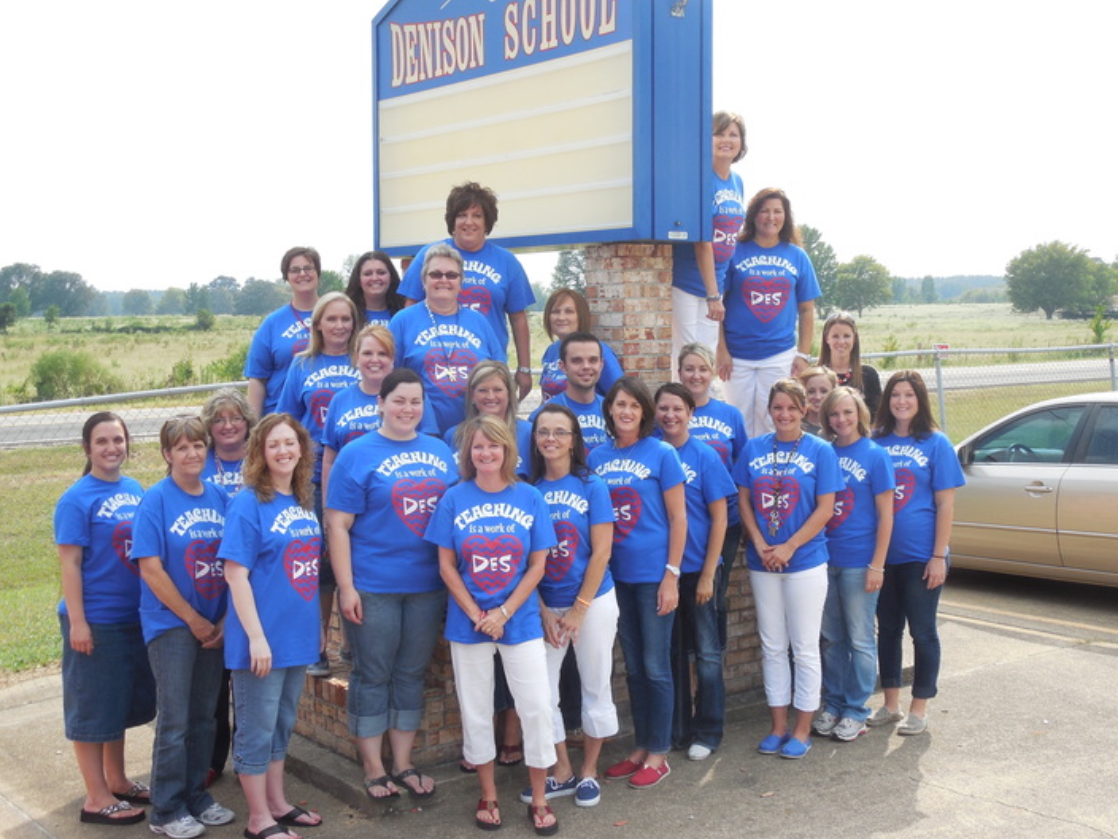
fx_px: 1421
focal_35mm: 44
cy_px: 420
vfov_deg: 32.9
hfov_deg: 42.9
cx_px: 564
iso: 125
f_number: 3.9
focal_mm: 7.8
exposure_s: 1/400
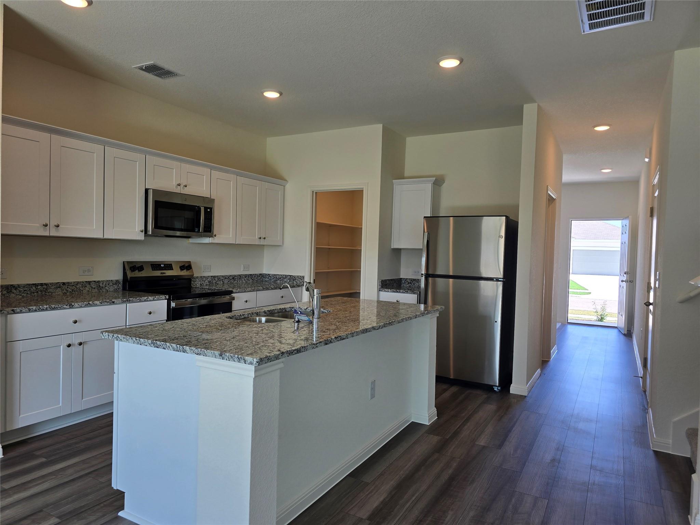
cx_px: 350
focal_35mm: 23
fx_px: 465
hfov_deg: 73.9
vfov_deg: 58.9
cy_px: 262
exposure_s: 1/120
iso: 20
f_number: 1.7
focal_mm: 6.3
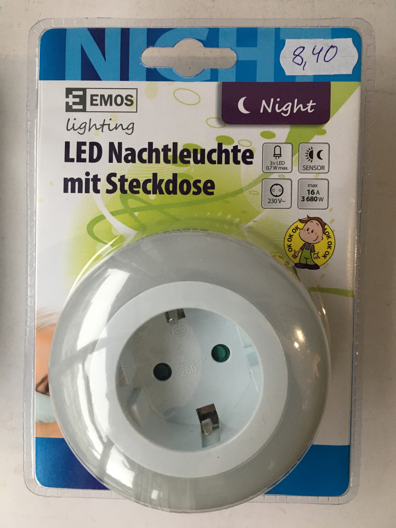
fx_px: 442
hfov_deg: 48.2
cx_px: 198
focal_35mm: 29
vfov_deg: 61.7
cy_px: 264
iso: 160
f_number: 2.2
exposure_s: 1/33
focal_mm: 4.15
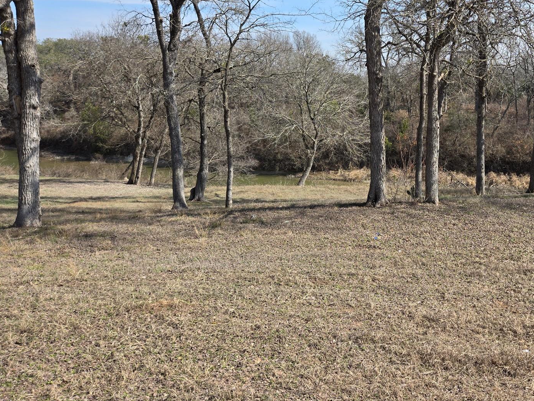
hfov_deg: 52.4
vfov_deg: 41.1
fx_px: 525
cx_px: 375
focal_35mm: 34
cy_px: 126
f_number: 1.8
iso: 25
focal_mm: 5.4
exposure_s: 1/1369
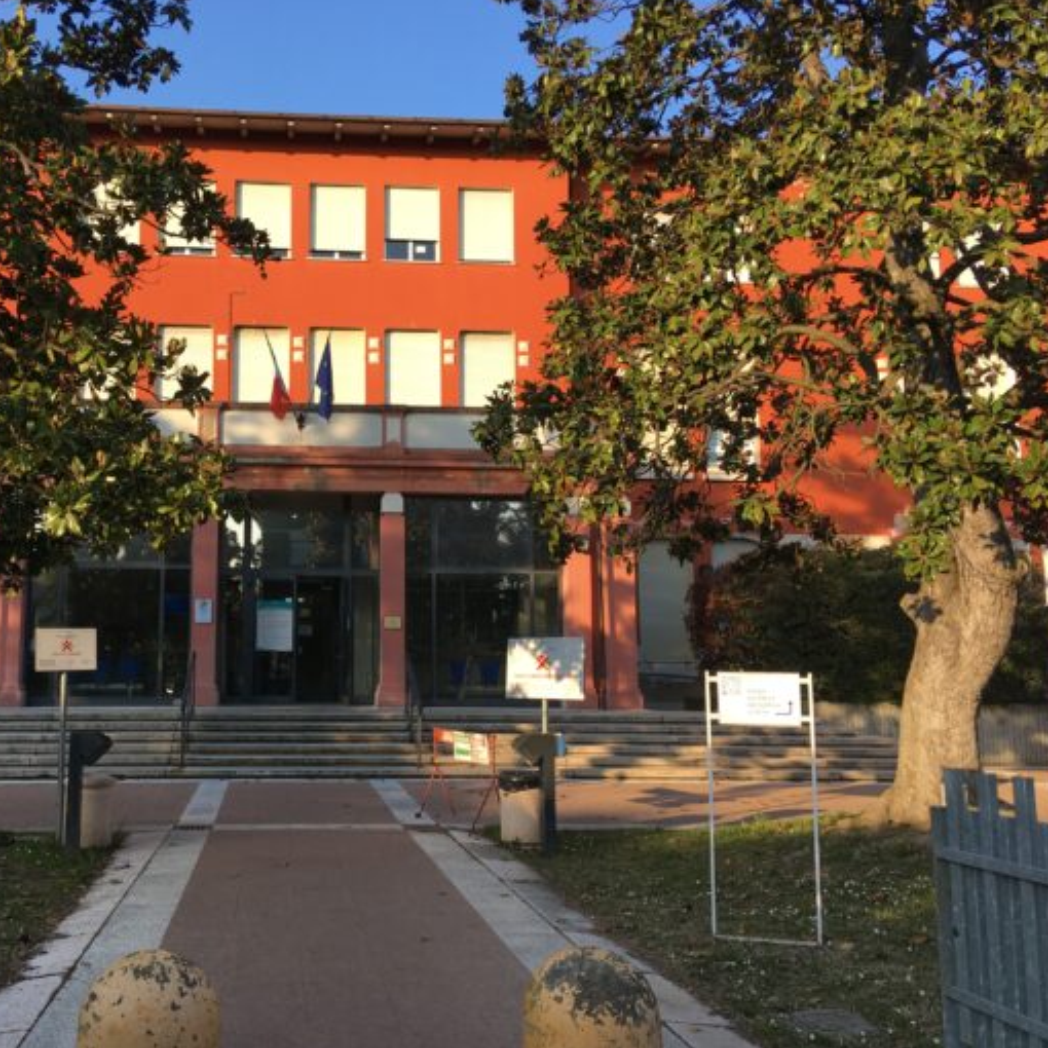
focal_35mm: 35
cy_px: 518
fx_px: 1199
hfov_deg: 46.6
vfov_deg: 47.2
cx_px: 360
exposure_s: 1/439
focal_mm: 4.15
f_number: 2.2
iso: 25
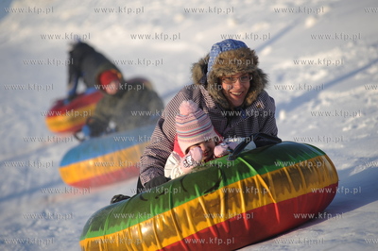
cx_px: 189
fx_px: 2098
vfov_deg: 6.9
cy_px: 126
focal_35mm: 200
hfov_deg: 10.3
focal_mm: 200
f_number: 5
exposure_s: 1/800
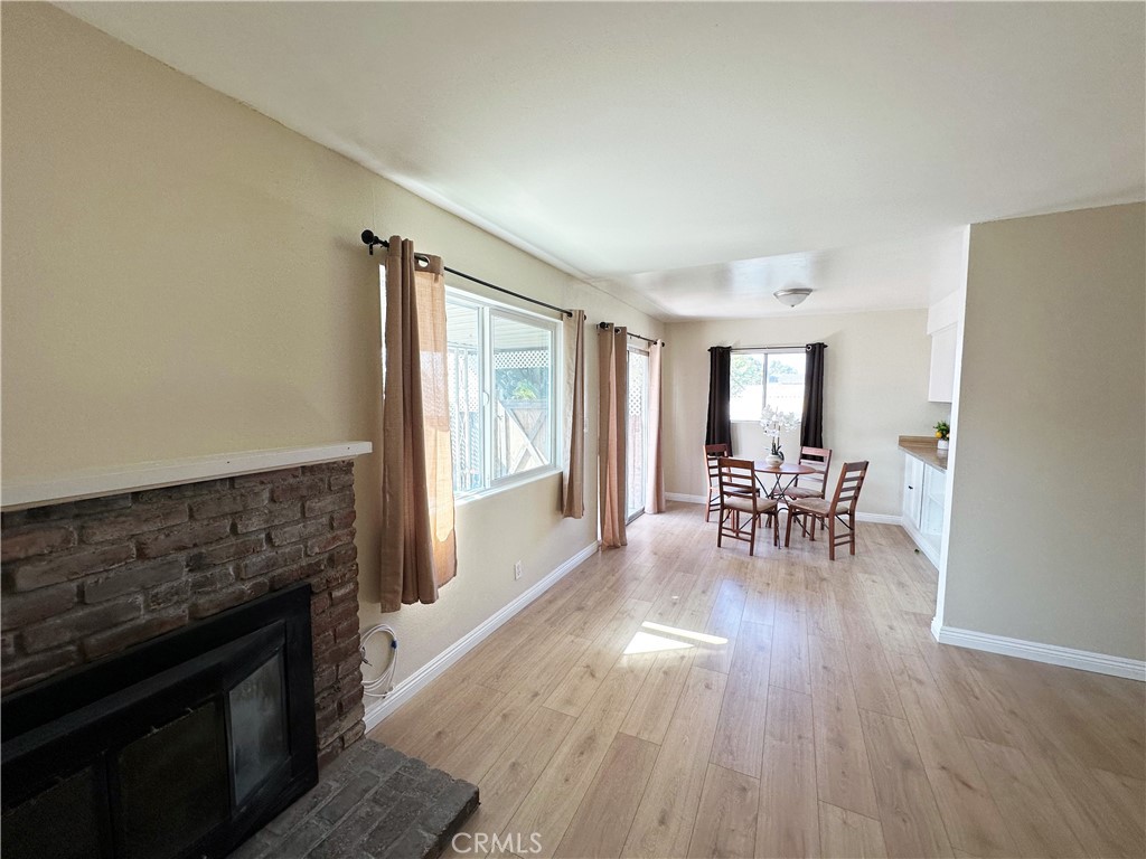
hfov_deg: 102.1
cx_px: 573
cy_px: 430
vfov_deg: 85.7
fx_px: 463
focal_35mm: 14
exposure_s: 1/120
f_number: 2.2
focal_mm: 2.22
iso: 80
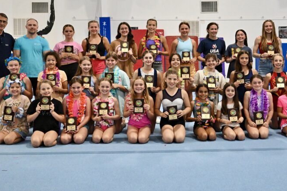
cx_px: 169
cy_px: 65
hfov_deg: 40.2
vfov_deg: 27.4
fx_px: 391
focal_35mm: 49
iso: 8000
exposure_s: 1/125
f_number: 7.1
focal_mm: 36
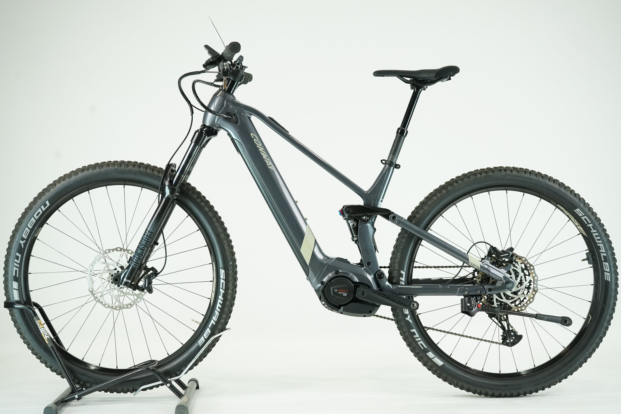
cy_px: 207
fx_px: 897
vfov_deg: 26.0
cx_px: 310
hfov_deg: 38.2
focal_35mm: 52
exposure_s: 1/200
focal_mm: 52
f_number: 6.3
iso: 2500
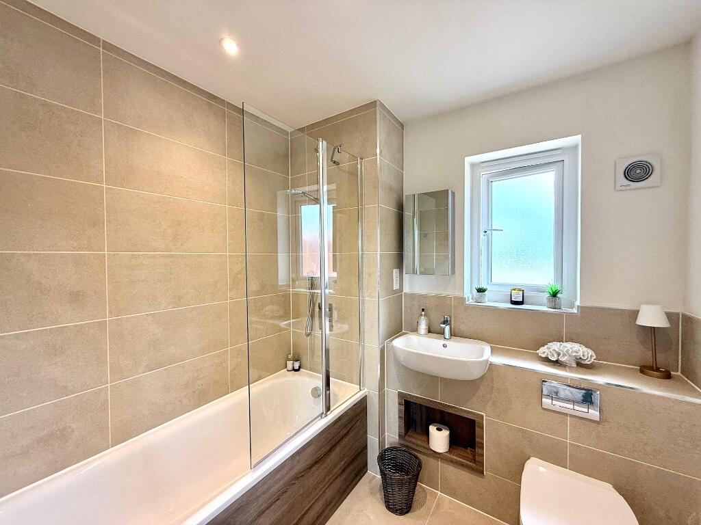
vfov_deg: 85.7
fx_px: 284
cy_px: 262
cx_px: 350
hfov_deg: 102.1
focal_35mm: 14
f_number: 2.2
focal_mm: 2.22
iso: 100
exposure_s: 1/100
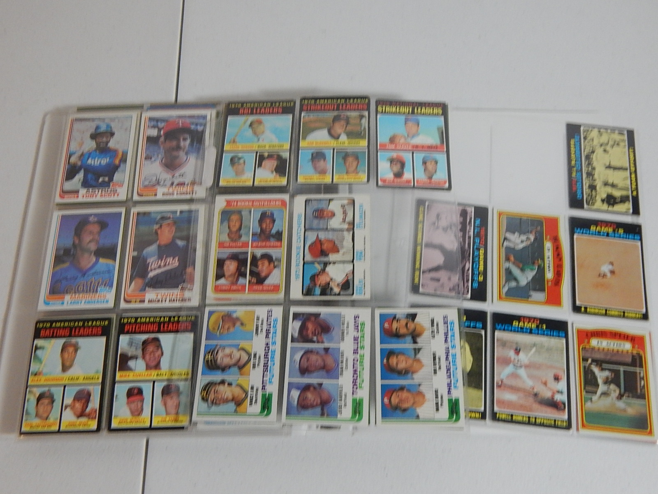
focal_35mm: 31
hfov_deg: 58.4
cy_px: 247
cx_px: 329
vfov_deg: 45.4
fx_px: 589
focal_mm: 5.6
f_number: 3.2
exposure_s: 1/80
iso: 400
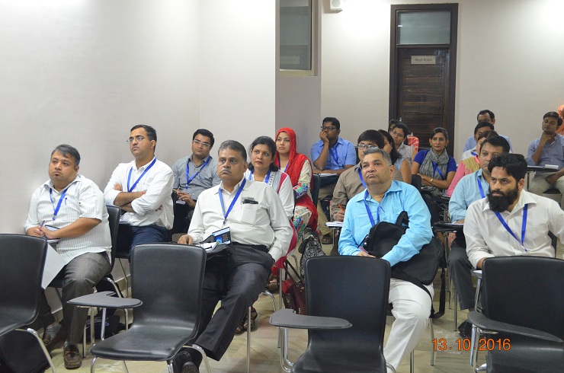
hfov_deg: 37.9
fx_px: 821
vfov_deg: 25.6
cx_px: 282
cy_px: 186
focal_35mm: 52
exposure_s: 1/30
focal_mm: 35
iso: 2800
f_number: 5
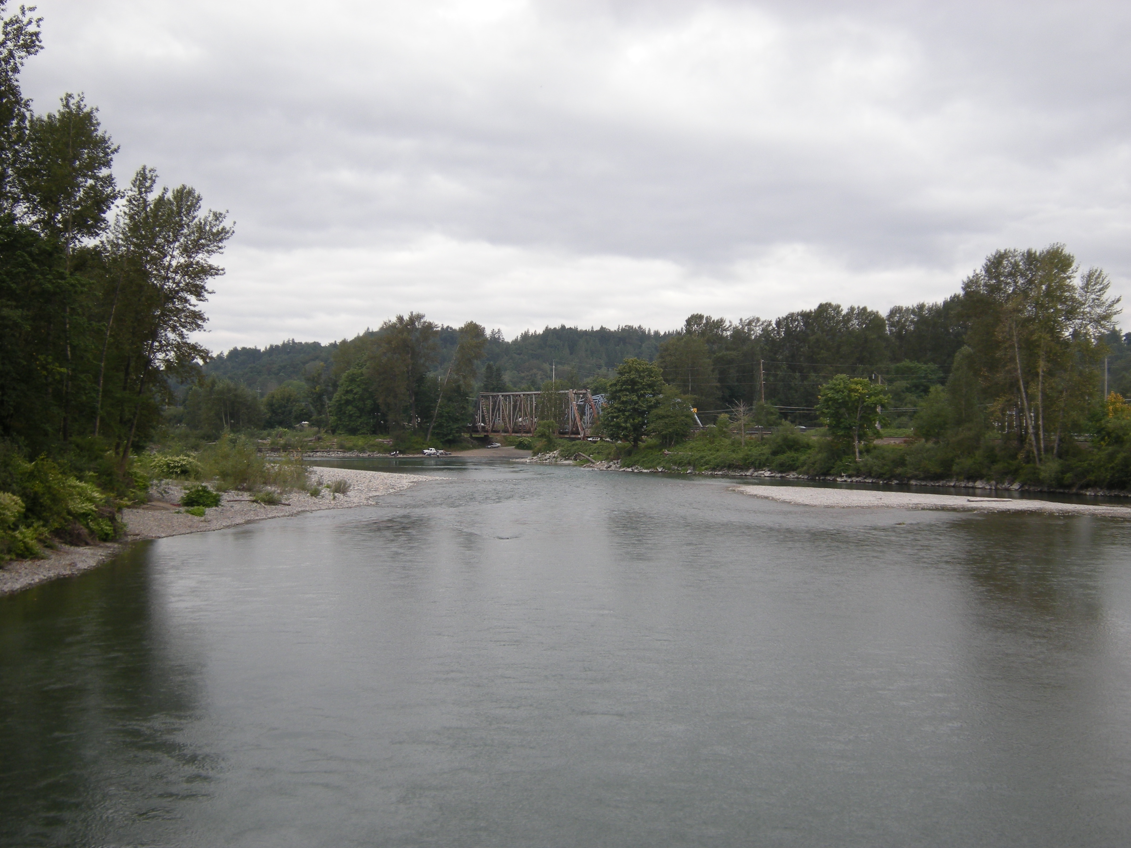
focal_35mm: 46
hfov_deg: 41.2
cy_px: 429
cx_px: 558
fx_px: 1503
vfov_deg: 31.5
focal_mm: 7.5
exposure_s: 1/316
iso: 64
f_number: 3.5
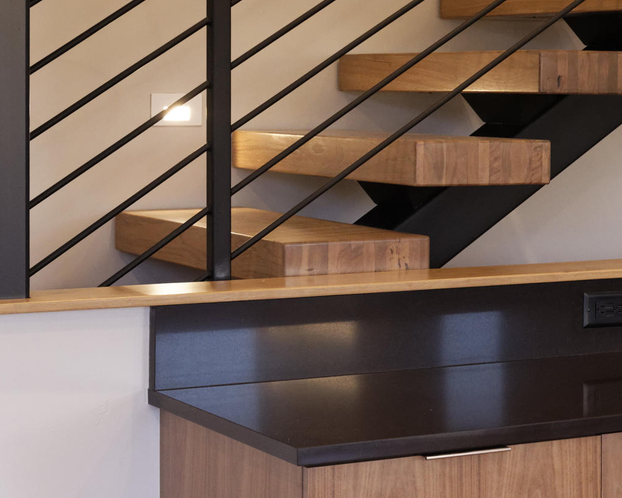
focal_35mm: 104
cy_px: -5
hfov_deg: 17.8
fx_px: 1914
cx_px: 676
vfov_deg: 14.6
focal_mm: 38
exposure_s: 1/80
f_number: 5.6
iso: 1600
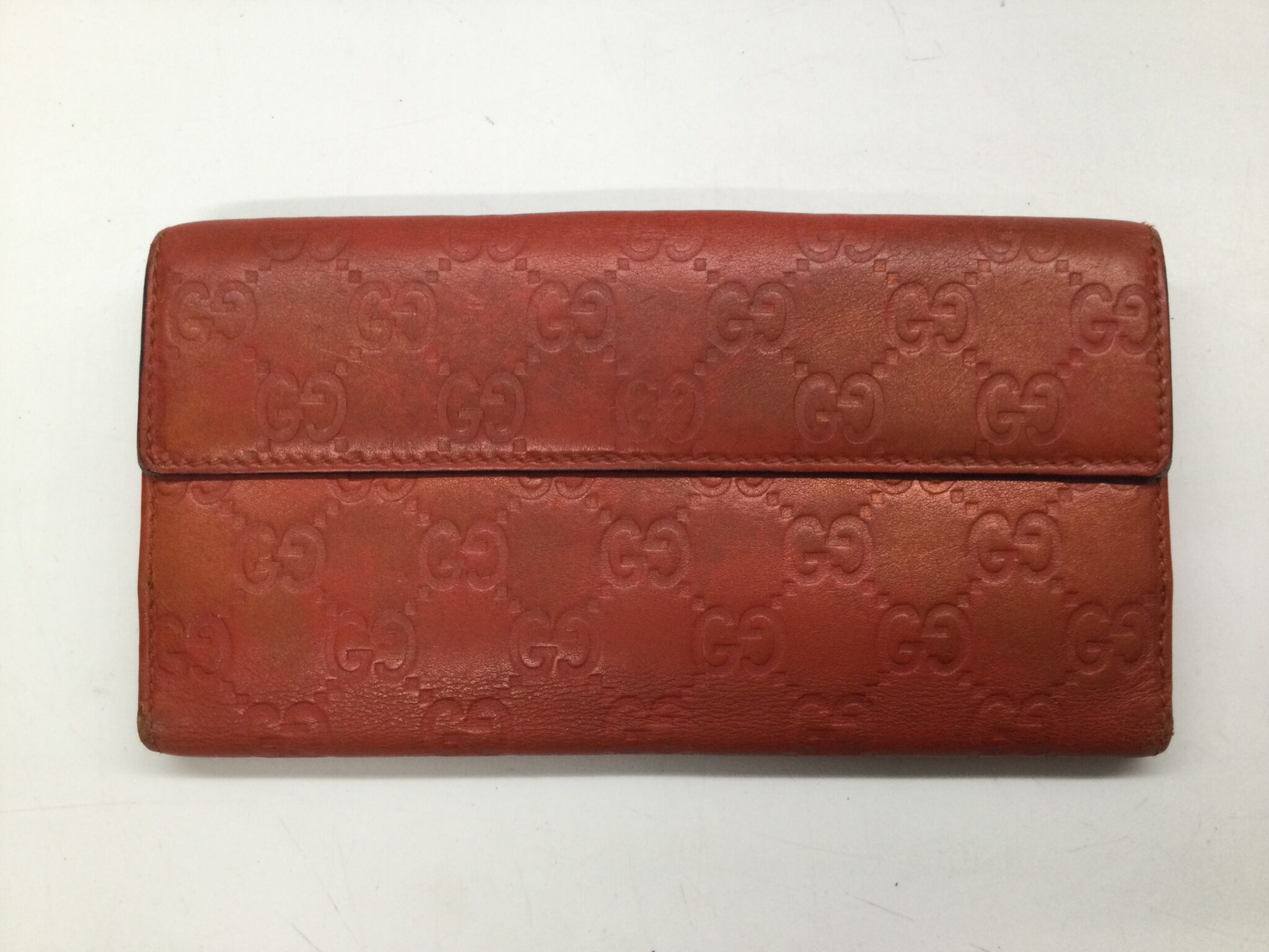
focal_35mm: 31
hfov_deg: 58.4
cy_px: 476
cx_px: 634
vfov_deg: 45.4
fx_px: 1136
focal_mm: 3.3
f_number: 2.4
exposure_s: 1/30
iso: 50
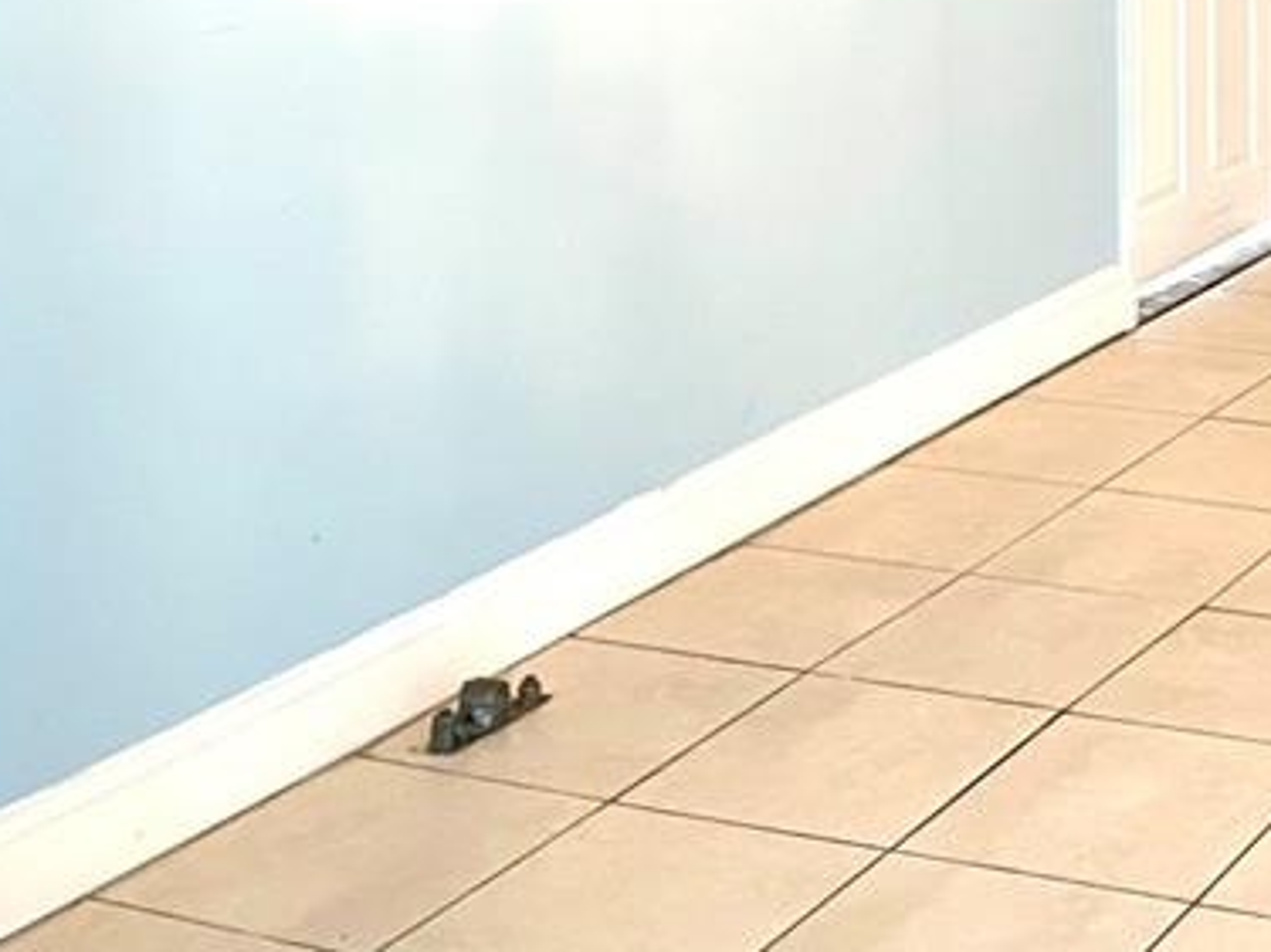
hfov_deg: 24.9
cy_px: -268
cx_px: 1501
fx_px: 2606
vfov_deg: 19.2
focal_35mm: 71
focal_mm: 4.2
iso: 800
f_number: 1.6
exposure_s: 1/30
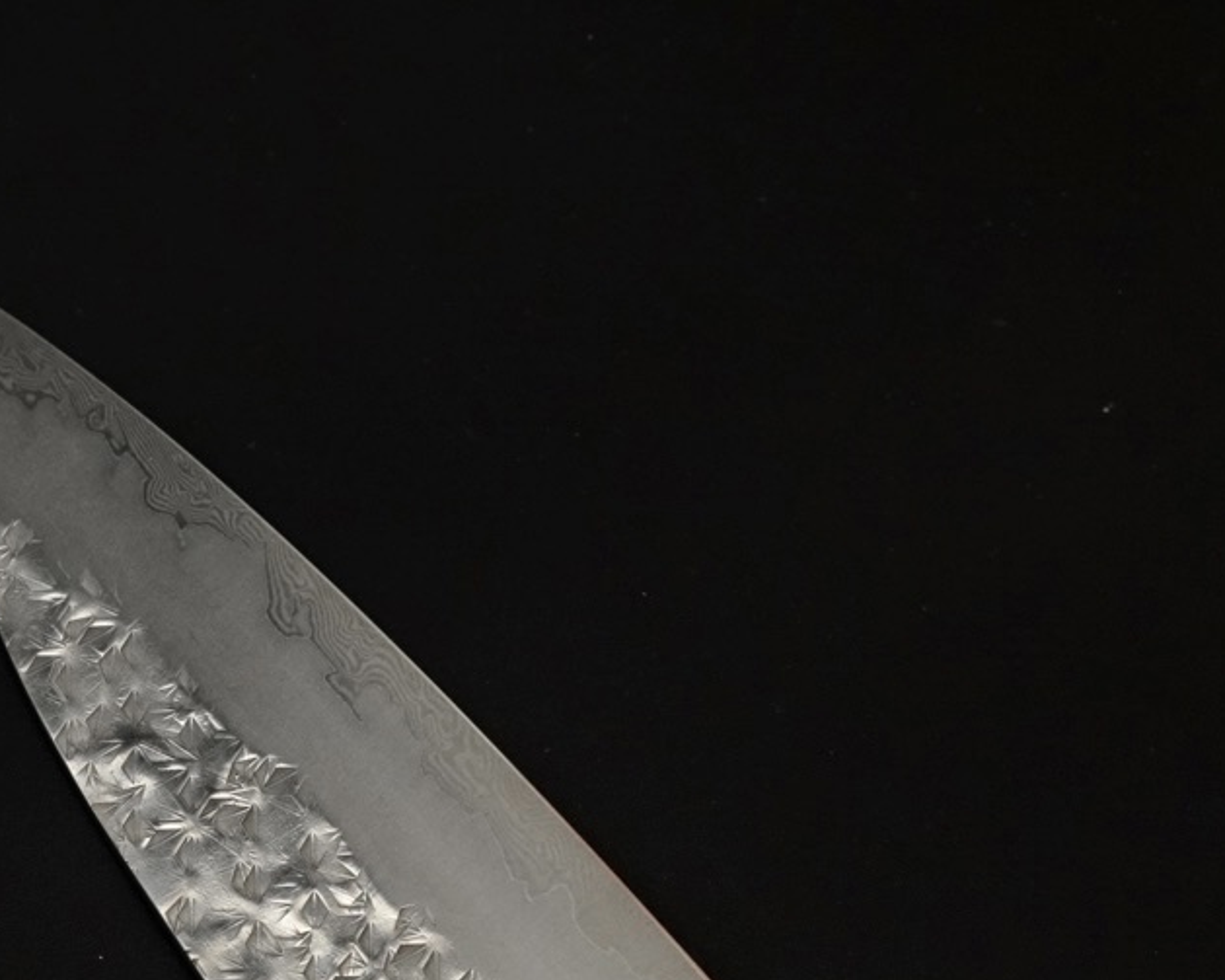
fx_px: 6561
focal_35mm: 181
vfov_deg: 8.5
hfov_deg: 10.6
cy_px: 740
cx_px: 240
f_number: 5.6
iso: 1000
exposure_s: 1/160
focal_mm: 50
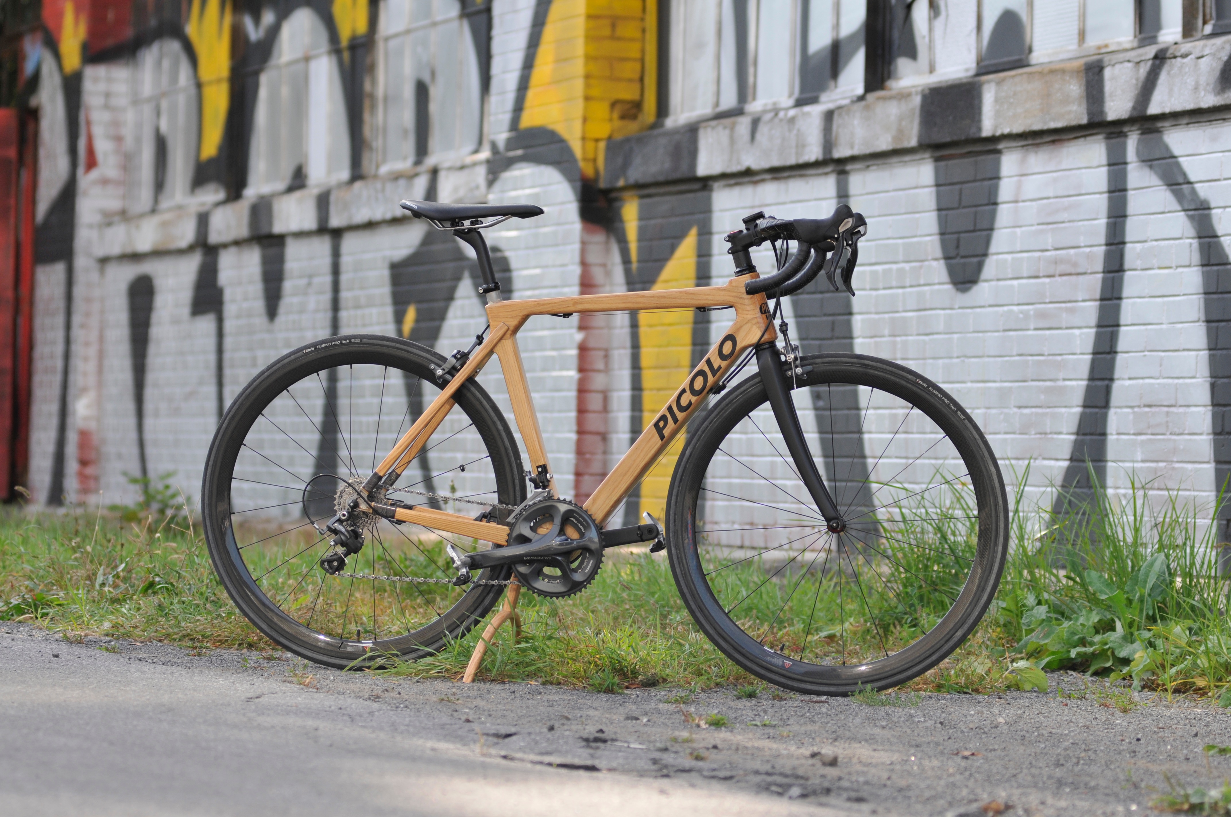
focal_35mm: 150
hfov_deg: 13.7
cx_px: 616
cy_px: 408
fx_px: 5123
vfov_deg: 9.1
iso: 200
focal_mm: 100
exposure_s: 1/800
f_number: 3.5
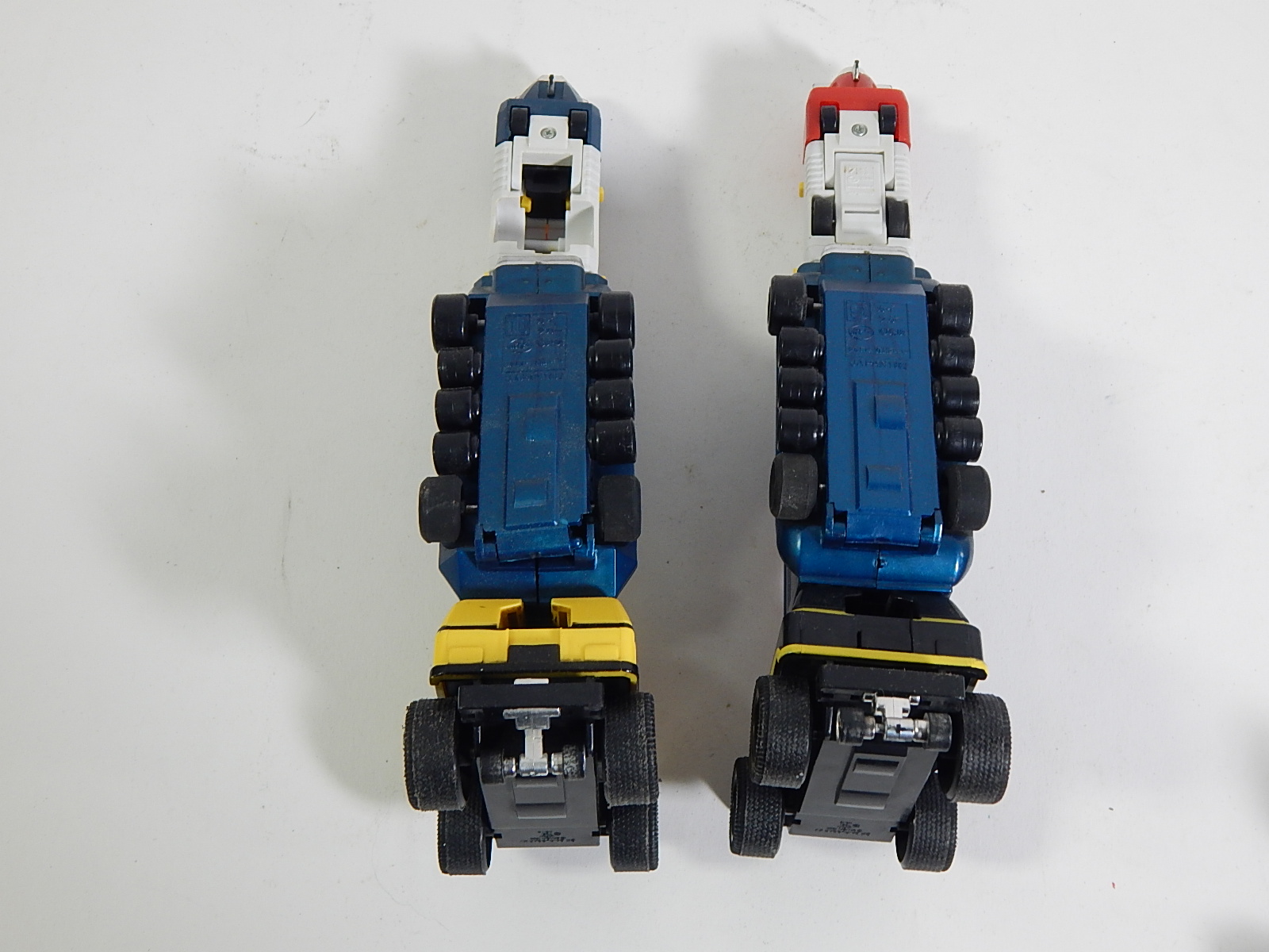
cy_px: 476
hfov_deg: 49.0
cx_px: 634
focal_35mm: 38
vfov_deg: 37.7
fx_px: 1393
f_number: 3.4
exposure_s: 1/30
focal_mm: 6.8
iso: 180
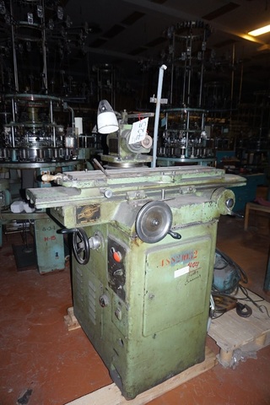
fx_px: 270
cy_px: 202
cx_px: 135
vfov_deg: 73.7
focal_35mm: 24
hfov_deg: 53.1
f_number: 3.5
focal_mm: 16
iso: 1000
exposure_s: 1/60
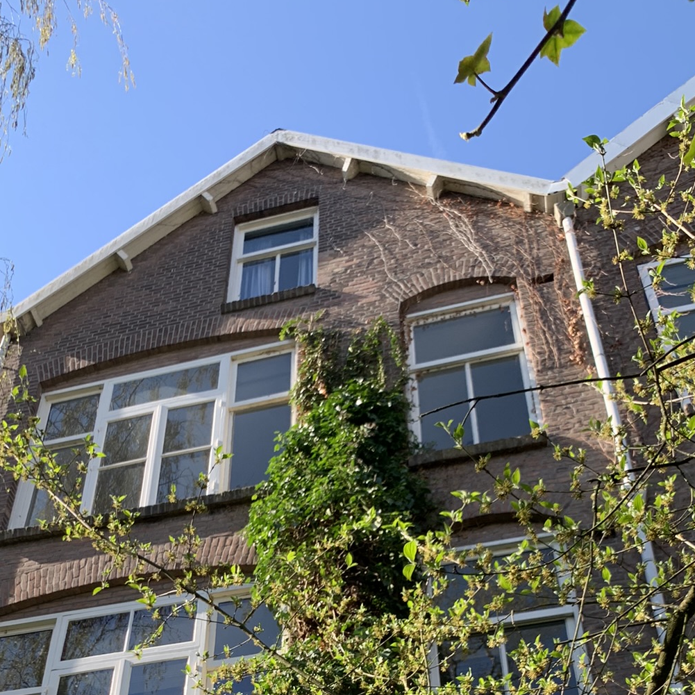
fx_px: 1068
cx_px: 276
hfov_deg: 35.9
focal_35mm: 47
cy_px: 691
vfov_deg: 33.1
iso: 25
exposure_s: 1/450
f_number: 1.8
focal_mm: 4.25
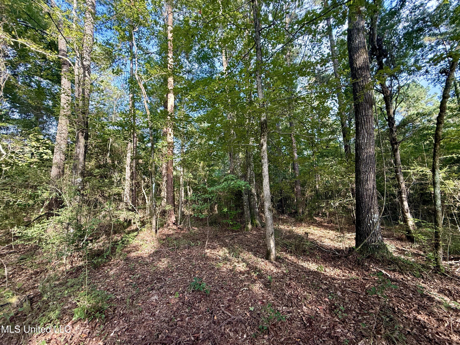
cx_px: 230
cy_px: 172
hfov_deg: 102.1
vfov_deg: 85.7
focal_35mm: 14
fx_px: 186
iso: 80
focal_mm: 2.22
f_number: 2.2
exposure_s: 1/99
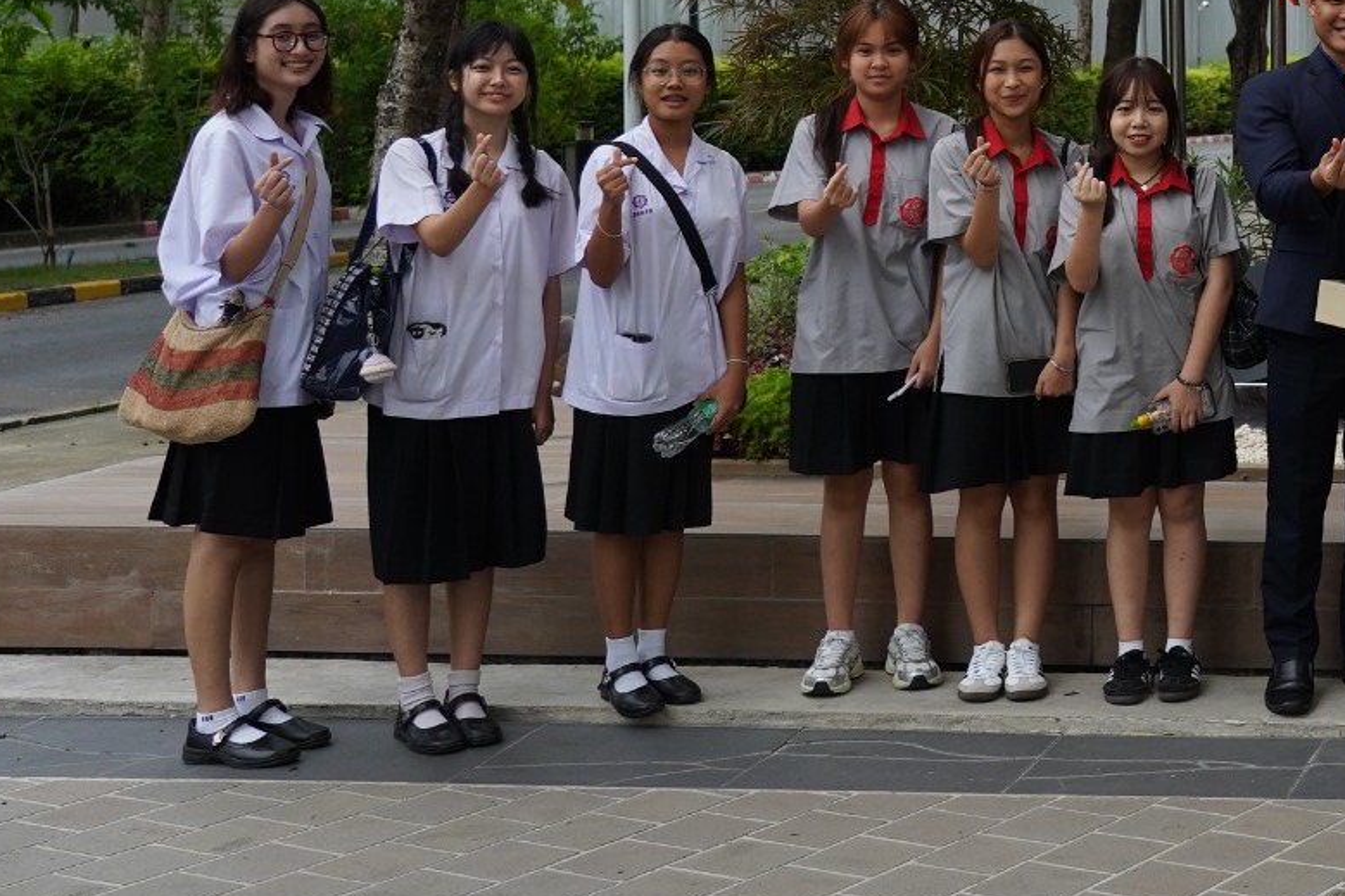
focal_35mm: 69
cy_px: -21
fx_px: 2577
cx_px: 1583
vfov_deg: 19.1
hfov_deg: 26.3
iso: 800
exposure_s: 1/640
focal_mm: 28
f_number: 4
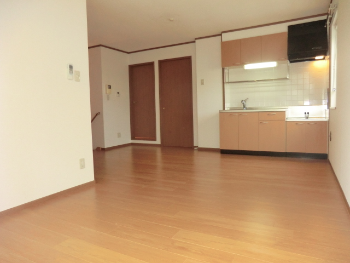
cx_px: 175
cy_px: 132
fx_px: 243
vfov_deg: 56.8
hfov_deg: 71.6
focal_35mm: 24
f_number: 3.2
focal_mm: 4.3
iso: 250
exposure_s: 1/60
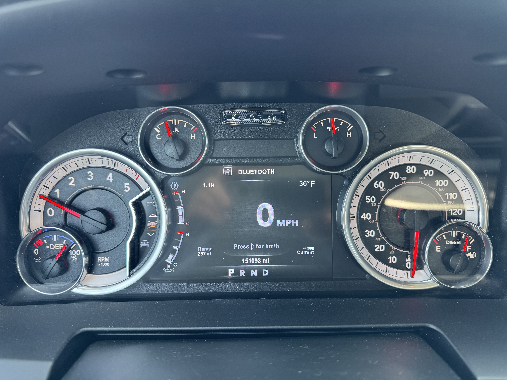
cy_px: 190
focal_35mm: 24
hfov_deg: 71.6
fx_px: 352
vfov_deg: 56.8
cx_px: 254
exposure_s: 1/60
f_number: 1.78
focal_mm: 6.76
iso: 125
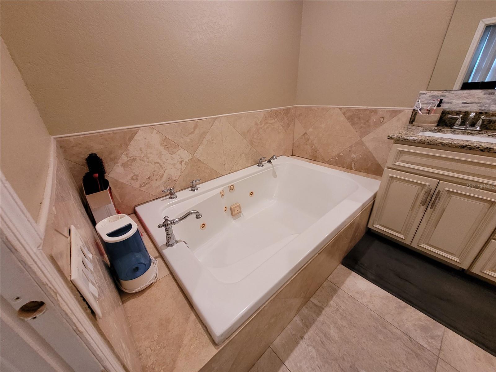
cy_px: 186
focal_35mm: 13
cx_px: 248
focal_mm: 1.74
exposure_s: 1/60
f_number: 2.2
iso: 400
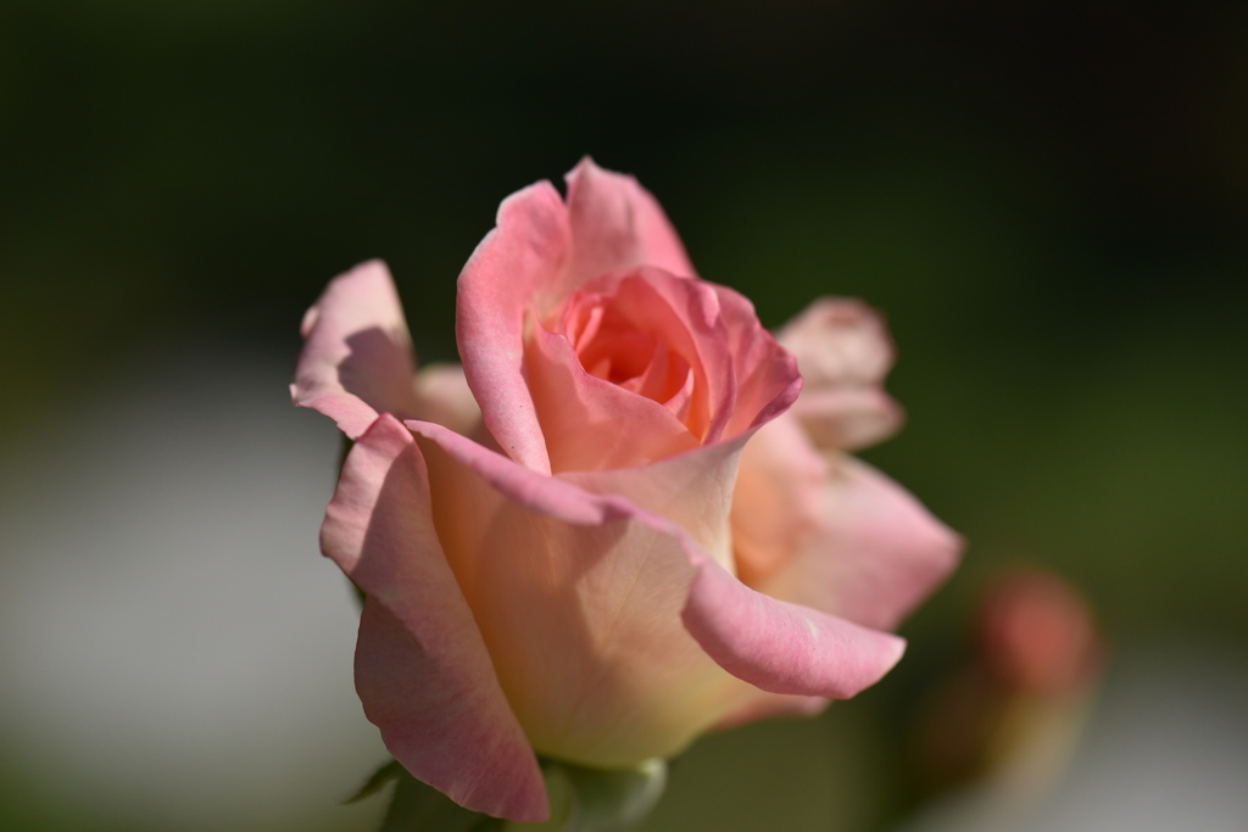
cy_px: 416
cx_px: 624
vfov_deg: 13.0
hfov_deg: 19.5
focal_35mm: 105
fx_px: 3640
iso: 400
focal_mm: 105
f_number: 5.6
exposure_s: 1/2000
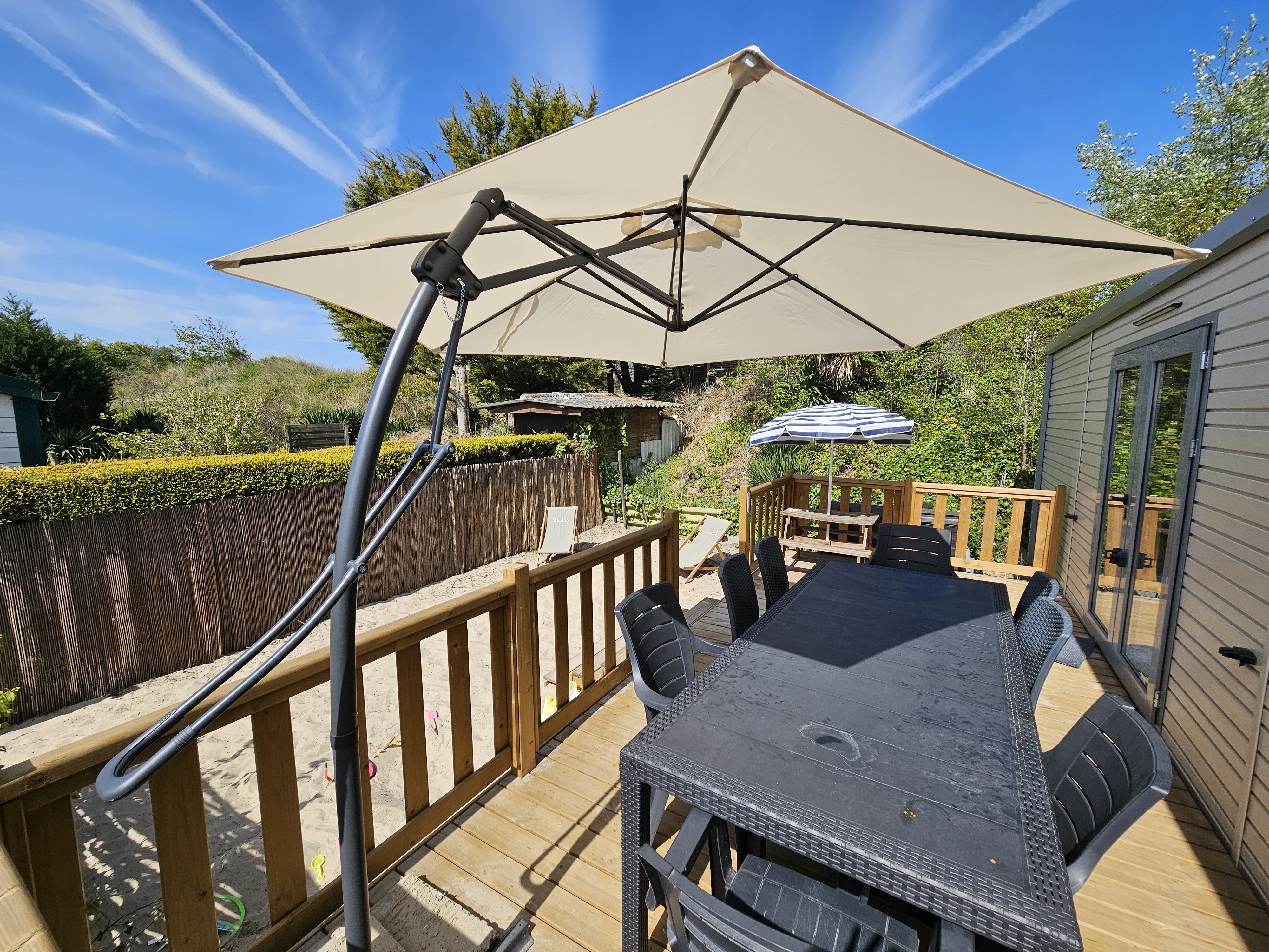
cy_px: 476
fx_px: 477
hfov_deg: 106.2
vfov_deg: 89.9
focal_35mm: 13
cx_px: 634
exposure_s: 1/2071
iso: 50
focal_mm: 2.2
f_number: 2.2
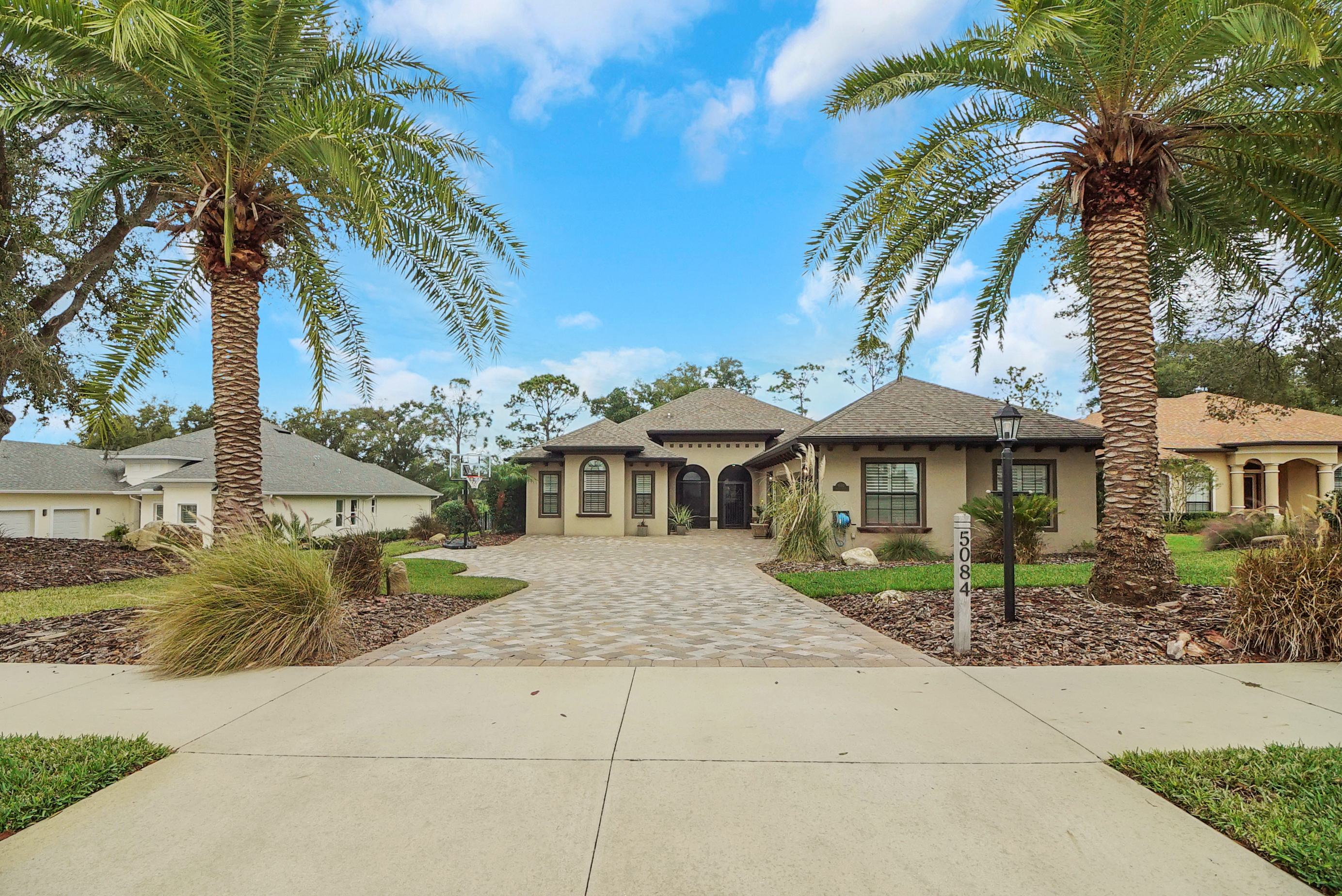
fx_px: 559
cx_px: 671
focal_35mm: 15
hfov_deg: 100.4
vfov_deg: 77.4
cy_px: 448
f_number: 8
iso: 1600
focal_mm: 10
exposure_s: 1/2000
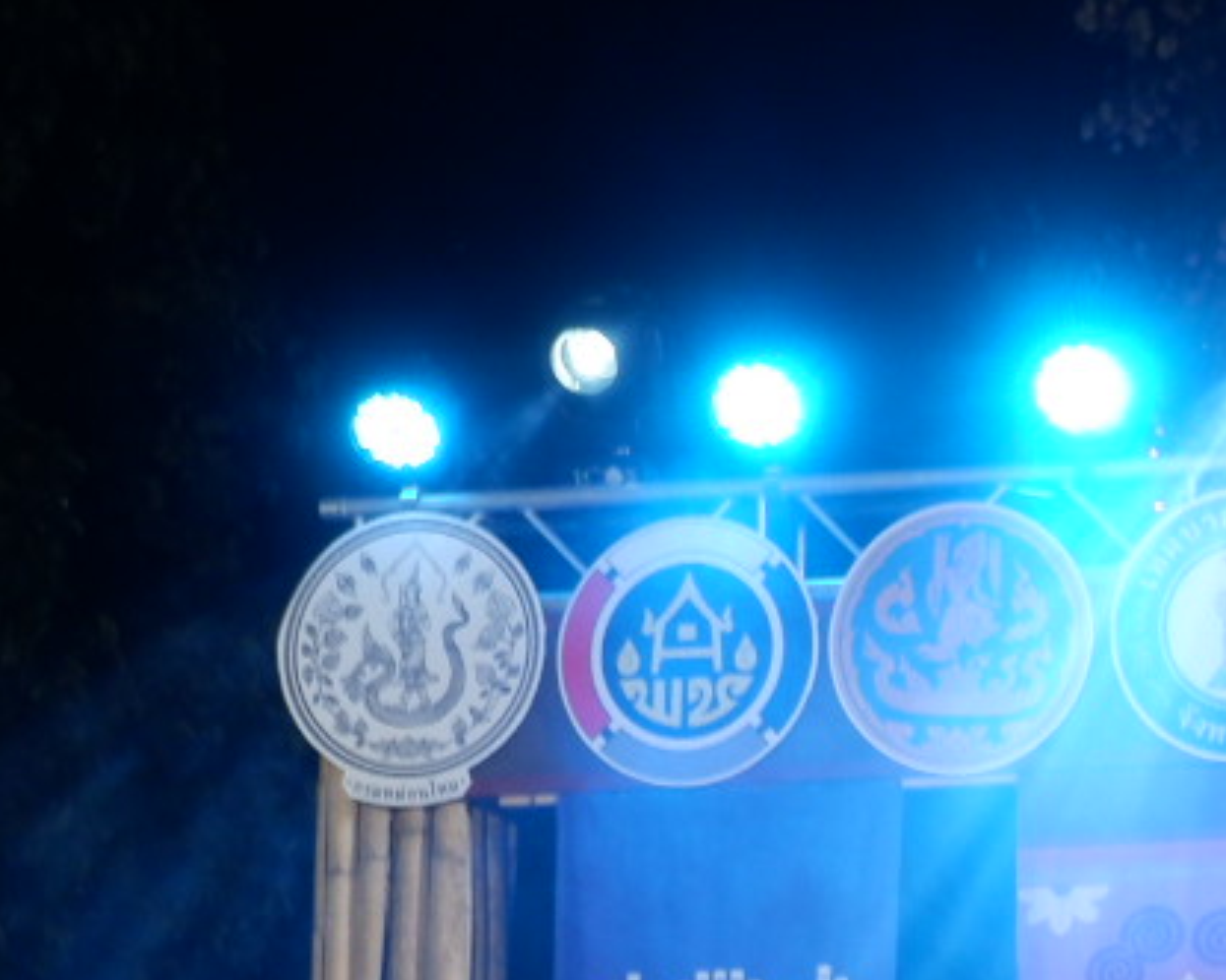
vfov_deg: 7.6
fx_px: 7293
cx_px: 2408
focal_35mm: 201
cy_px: 1246
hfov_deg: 9.1
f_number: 4.9
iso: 500
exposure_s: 1/70
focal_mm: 33.3
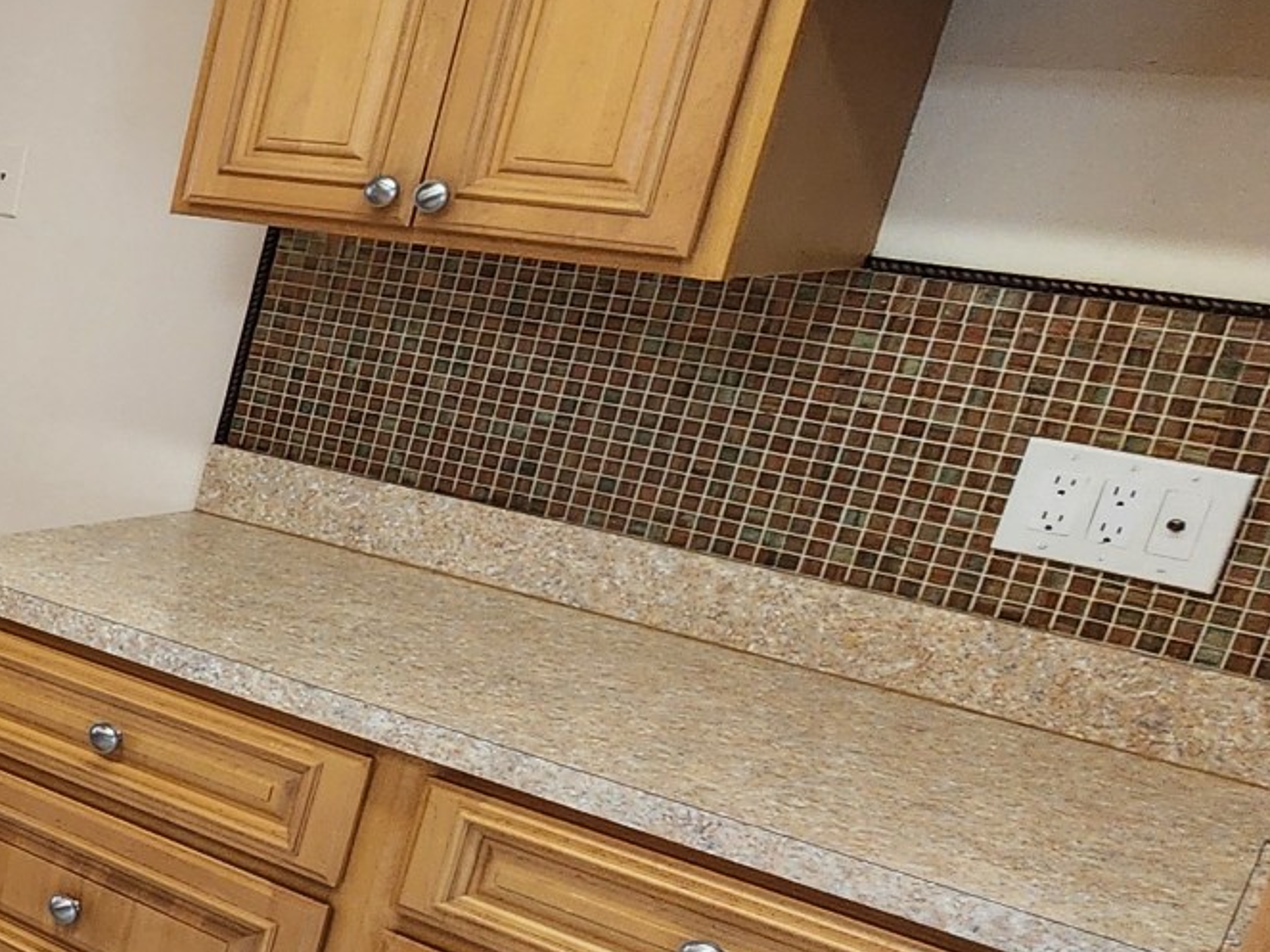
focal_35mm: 49
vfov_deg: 29.6
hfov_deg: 21.6
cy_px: 560
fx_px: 1797
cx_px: -1077
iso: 100
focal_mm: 2.2
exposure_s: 1/60
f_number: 2.2
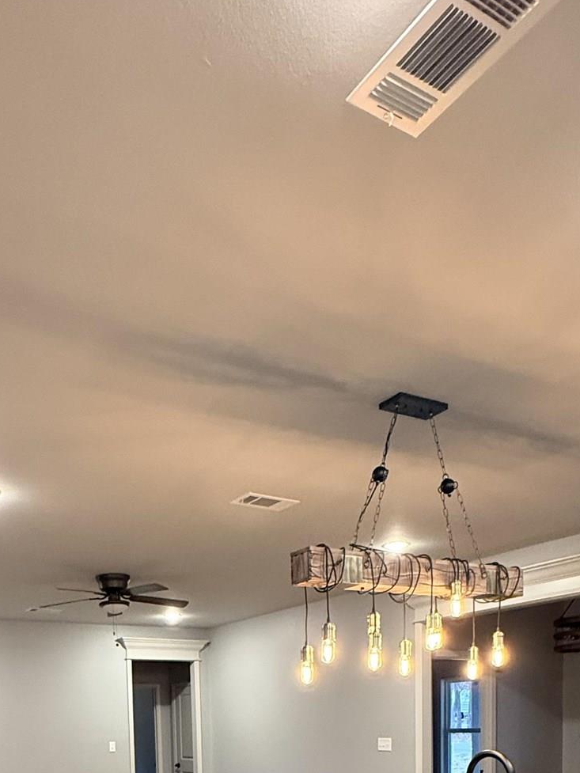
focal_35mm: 33
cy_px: 787
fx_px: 737
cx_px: 193
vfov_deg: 45.8
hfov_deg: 42.4
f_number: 2.2
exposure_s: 1/60
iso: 500
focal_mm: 2.22
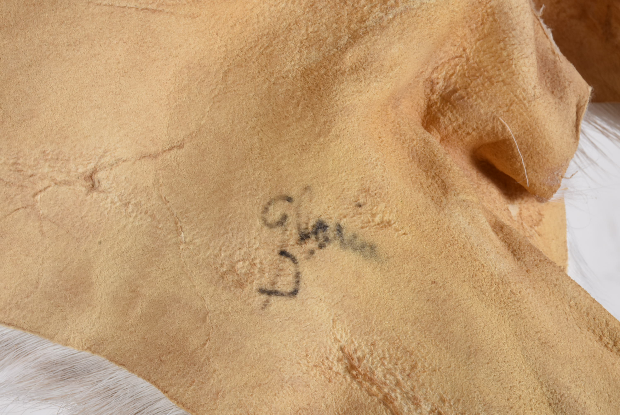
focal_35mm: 105
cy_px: 208
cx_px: 310
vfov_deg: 13.1
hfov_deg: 19.4
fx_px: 1810
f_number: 22
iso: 400
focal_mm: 70
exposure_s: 1/125
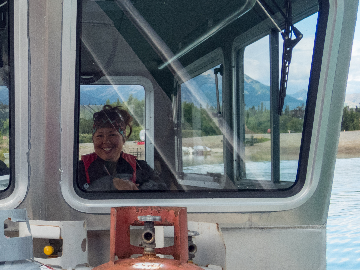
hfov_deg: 25.4
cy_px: 129
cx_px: 22
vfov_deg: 19.9
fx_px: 770
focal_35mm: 74
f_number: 3.5
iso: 100
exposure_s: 1/200
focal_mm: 6.42
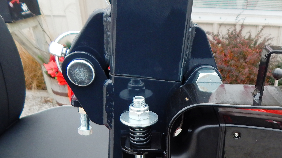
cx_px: 205
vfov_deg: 26.5
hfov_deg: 46.9
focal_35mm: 42
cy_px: 167
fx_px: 314
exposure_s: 1/100
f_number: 3
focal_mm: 4
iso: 125
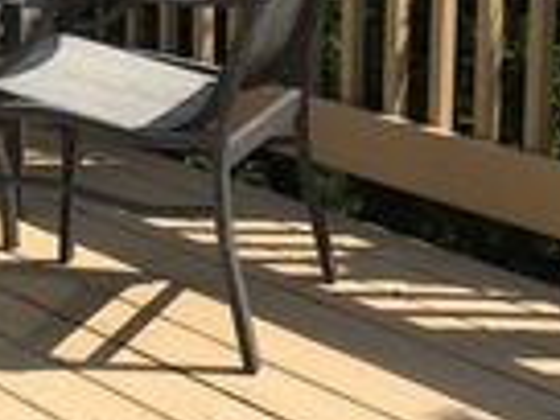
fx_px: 2200
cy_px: -25
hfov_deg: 14.4
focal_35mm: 136
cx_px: 86
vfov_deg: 10.8
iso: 25
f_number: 2.2
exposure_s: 1/1538
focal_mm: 4.15
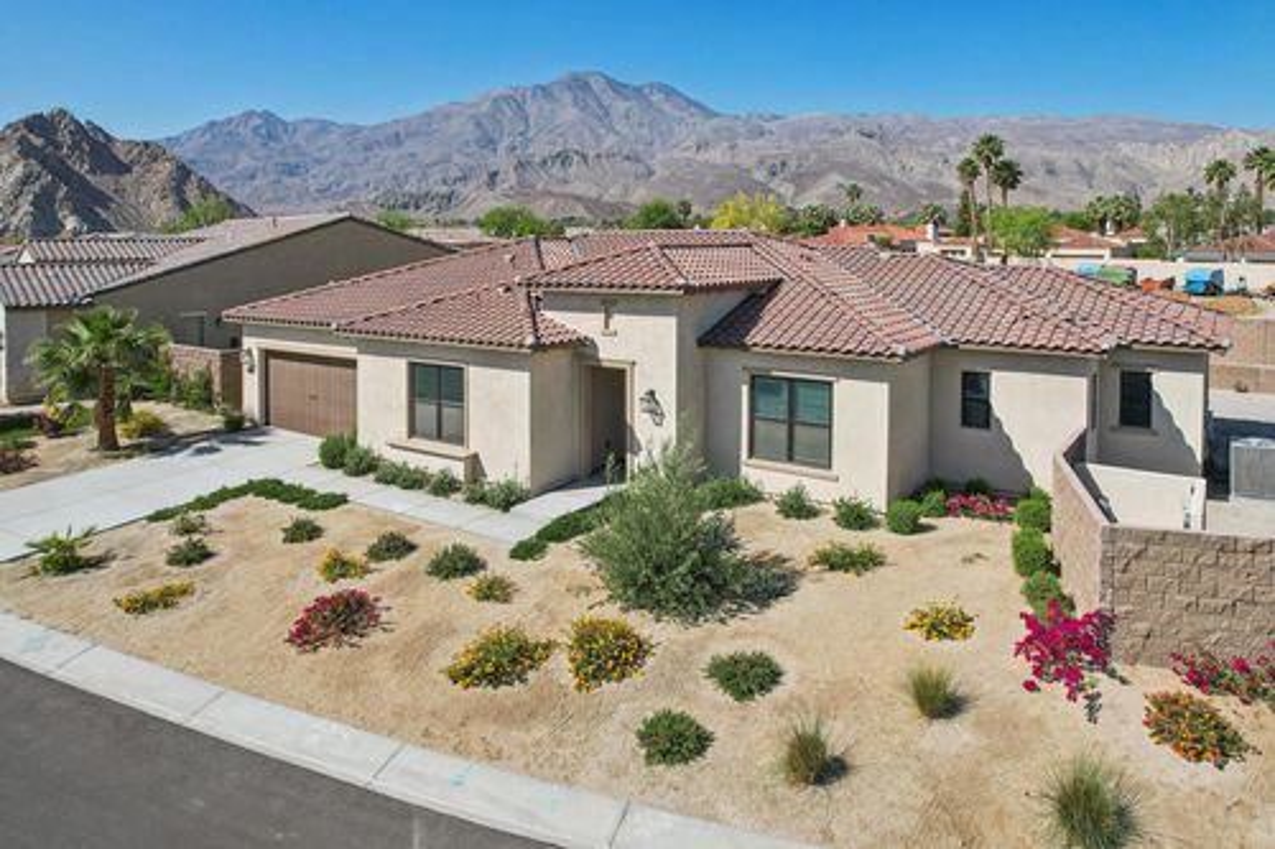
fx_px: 779
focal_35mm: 22
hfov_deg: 78.6
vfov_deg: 57.2
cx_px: 638
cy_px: 424
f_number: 2.8
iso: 120
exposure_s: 1/2500
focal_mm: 8.4
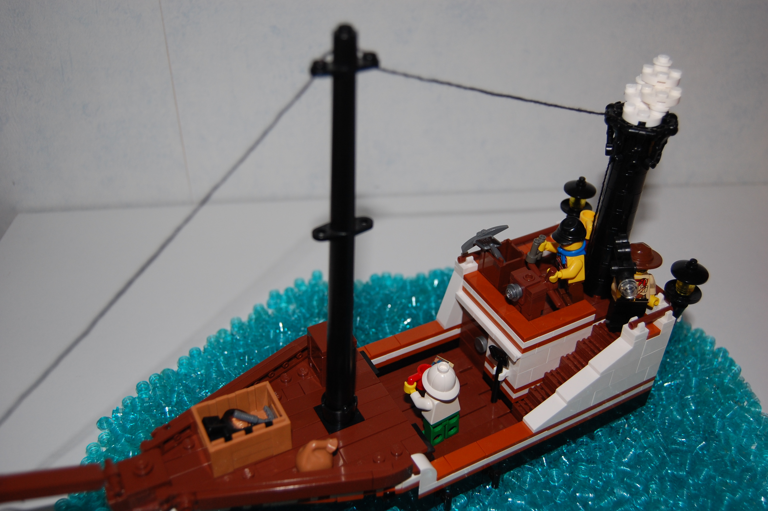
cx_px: 384
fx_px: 735
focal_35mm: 34
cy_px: 256
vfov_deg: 38.3
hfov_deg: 55.1
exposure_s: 1/60
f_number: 3.8
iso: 280
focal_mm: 23
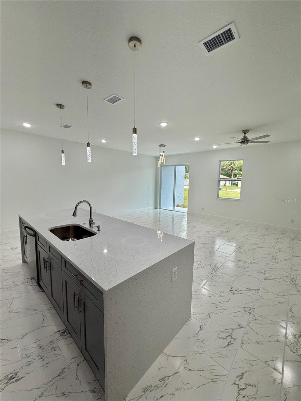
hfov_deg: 85.7
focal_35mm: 14
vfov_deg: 102.1
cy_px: 200
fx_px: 162
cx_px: 150
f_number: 2.2
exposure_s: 1/191
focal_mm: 2.22
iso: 50
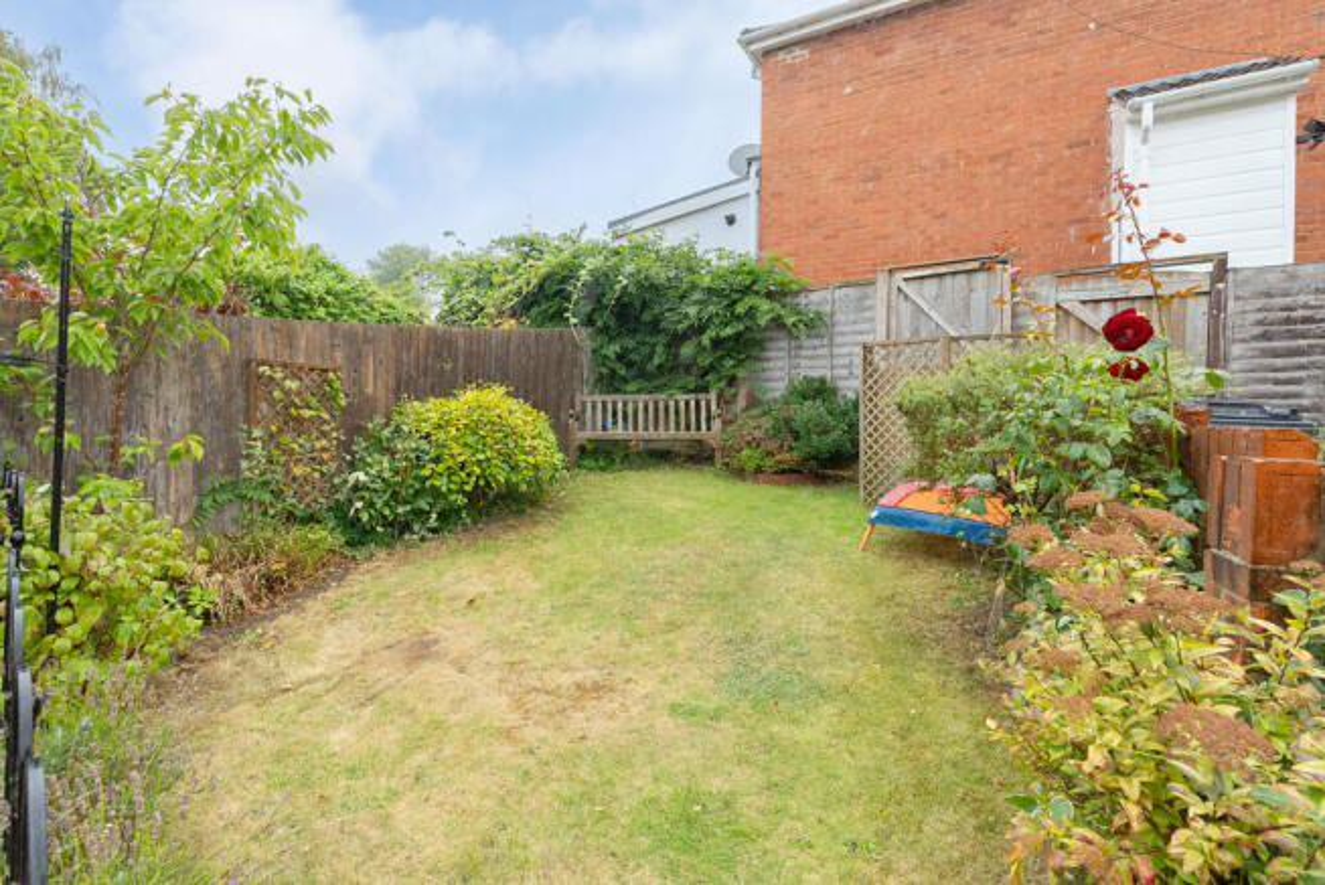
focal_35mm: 16
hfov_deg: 96.7
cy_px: 442
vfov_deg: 73.8
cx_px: 662
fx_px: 589
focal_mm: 16
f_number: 7.1
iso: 1000
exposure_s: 1/640
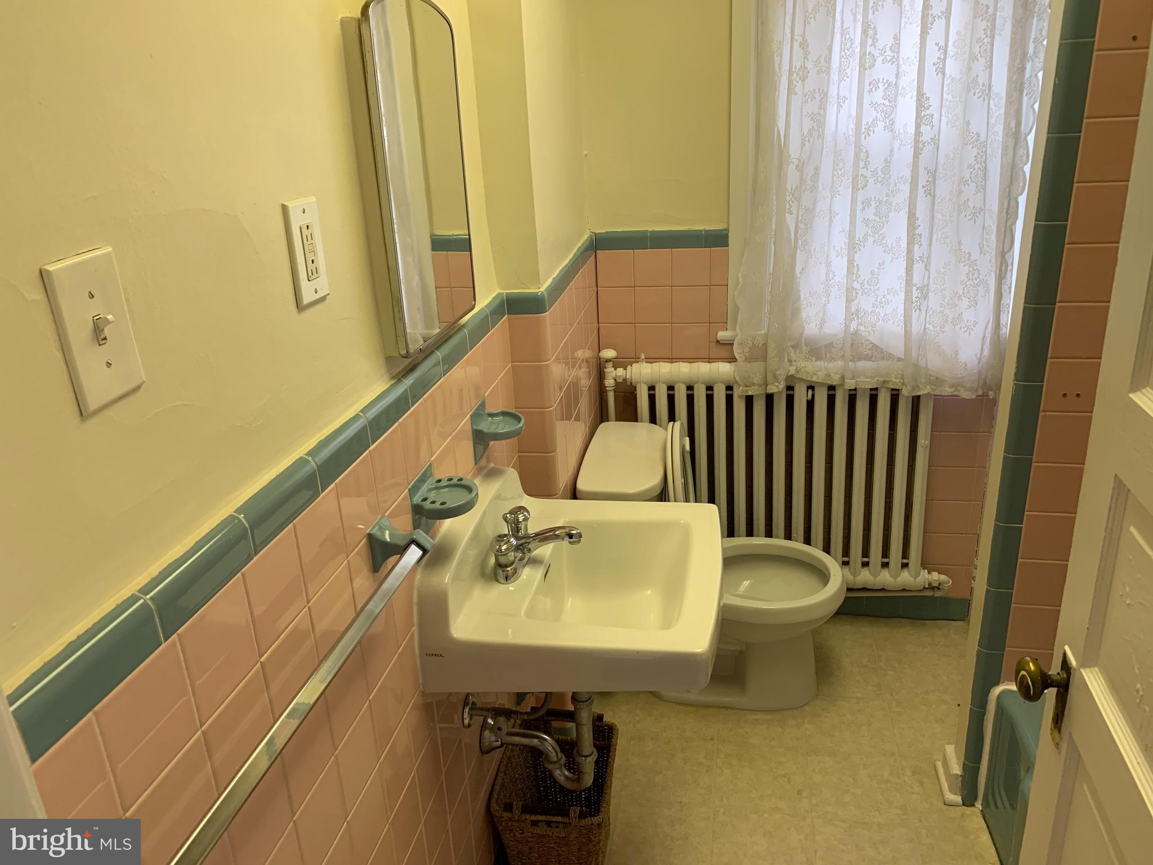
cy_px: 432
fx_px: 866
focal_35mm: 26
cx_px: 576
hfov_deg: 67.3
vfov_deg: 53.1
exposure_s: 1/60
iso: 100
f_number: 1.8
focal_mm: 4.25
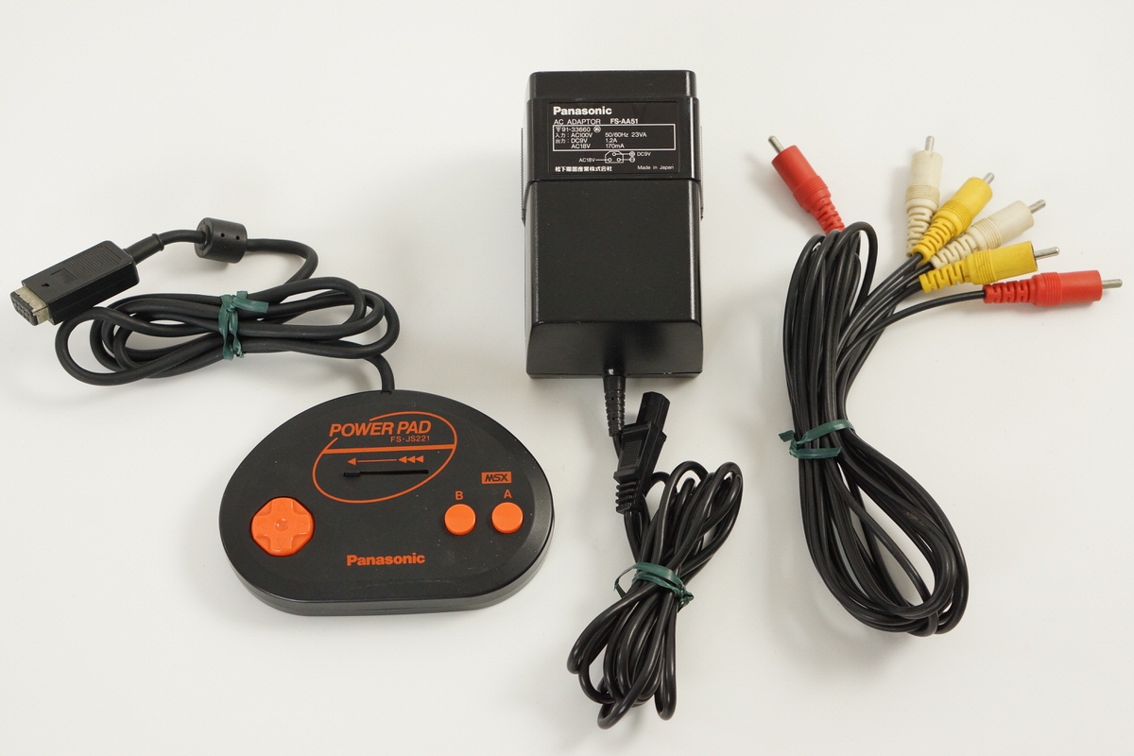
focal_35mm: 75
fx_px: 2362
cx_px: 567
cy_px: 378
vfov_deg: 18.2
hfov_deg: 27.0
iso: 800
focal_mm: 50
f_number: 6.3
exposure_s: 1/80
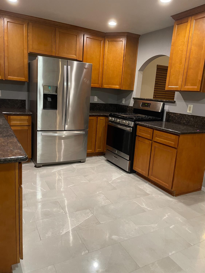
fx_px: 205
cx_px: 102
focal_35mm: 26
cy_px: 136
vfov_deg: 67.3
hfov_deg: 53.1
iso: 320
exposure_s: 1/60
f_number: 1.6
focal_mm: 5.1
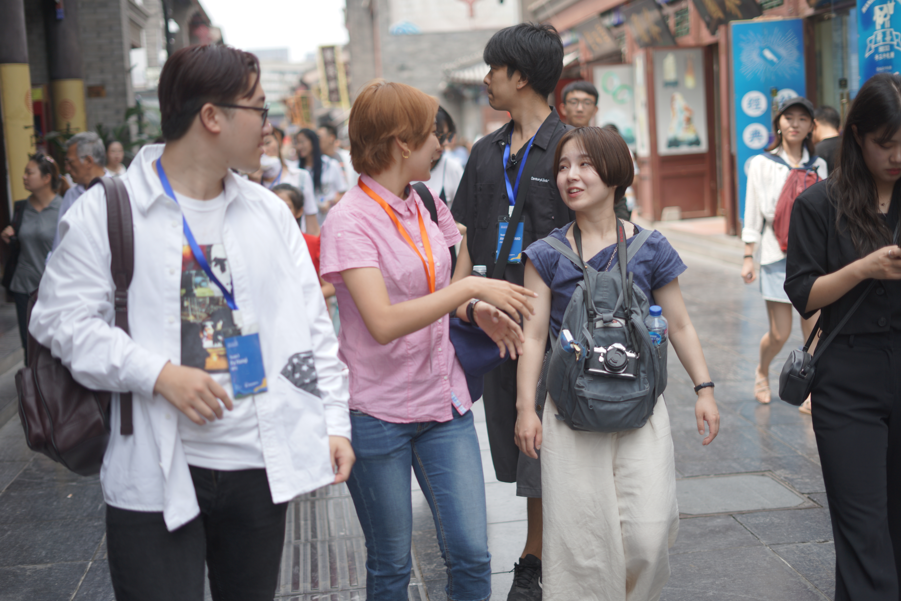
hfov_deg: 39.6
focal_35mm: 50
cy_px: 300
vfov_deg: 27.0
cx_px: 450
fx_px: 1251
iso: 100
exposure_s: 1/1000
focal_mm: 50
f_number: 1.8
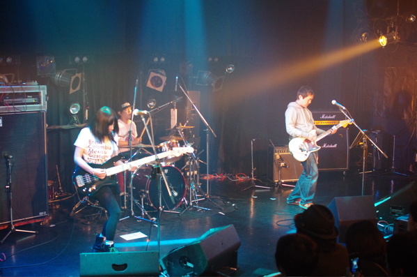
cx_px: 208
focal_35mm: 45
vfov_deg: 29.7
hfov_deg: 43.7
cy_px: 138
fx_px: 520
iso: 3200
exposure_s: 1/60
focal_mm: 30
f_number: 2.2
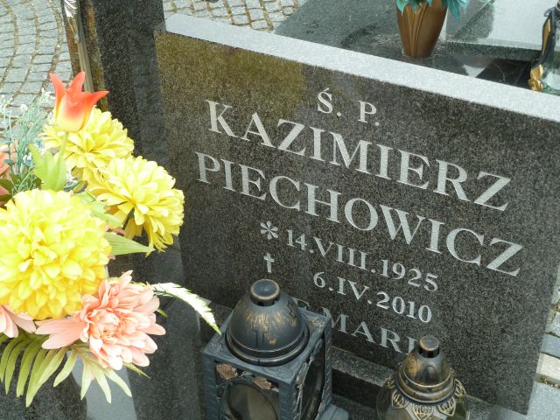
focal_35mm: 55
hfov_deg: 34.9
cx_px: 280
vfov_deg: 26.6
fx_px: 890
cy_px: 210
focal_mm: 9.1
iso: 80
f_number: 3.9
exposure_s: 1/40
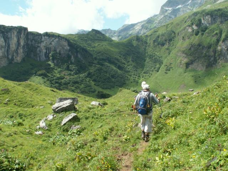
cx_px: 114
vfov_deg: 40.7
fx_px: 231
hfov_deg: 52.6
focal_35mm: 35
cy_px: 86
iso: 50
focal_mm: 5.86
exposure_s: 1/80
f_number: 8
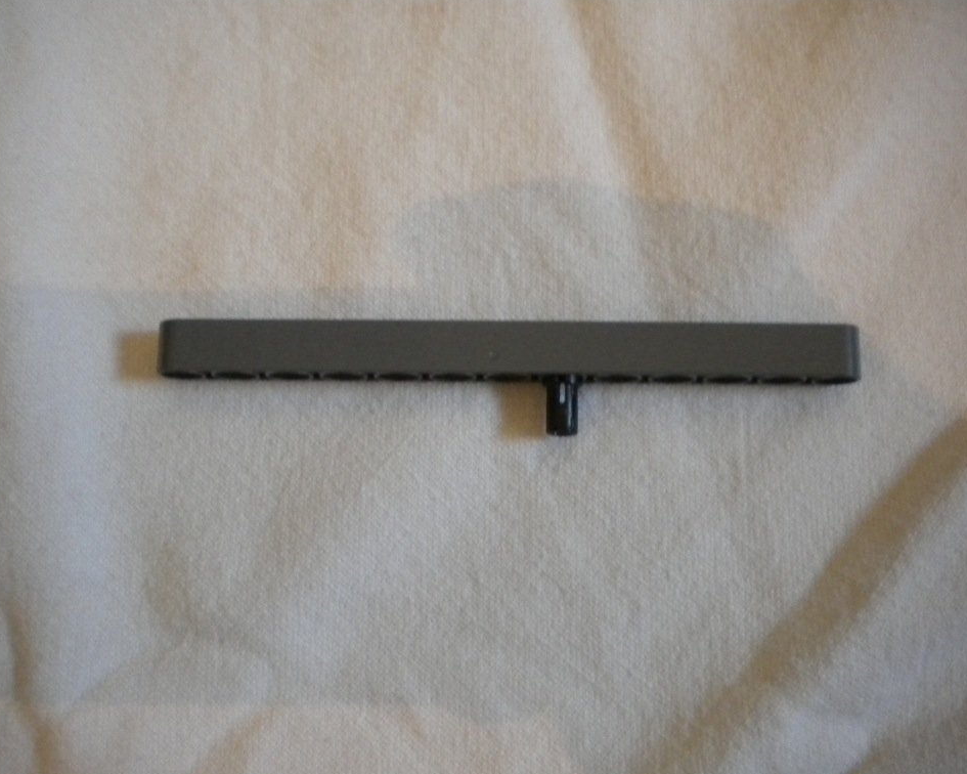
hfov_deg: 49.1
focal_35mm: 37
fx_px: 1059
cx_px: 464
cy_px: 388
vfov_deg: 40.1
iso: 609
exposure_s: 1/66.2
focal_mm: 6.3
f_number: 3.1
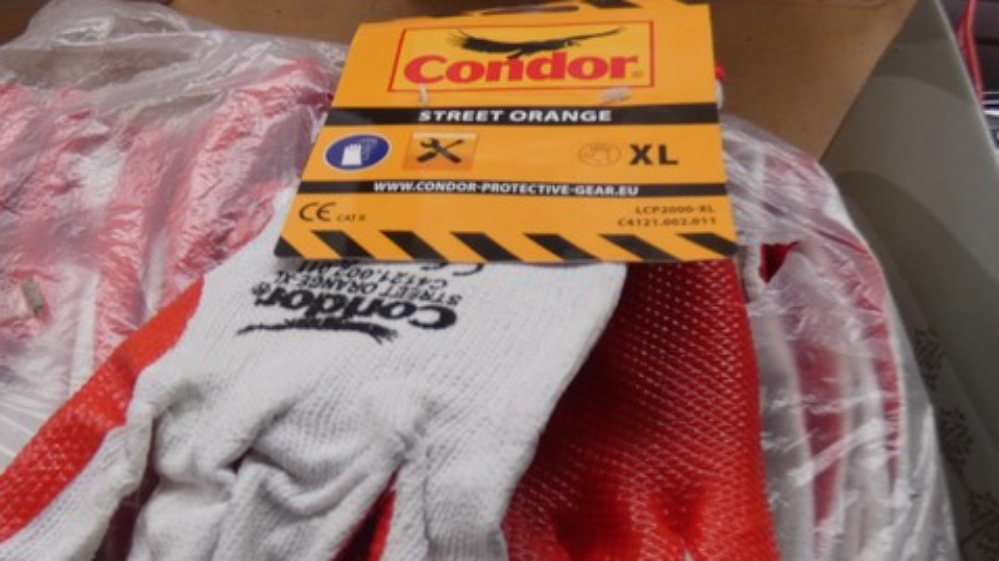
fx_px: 874
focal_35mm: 33
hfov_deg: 59.1
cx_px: 404
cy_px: 425
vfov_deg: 34.8
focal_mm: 3.6
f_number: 2.8
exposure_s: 1/80
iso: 80
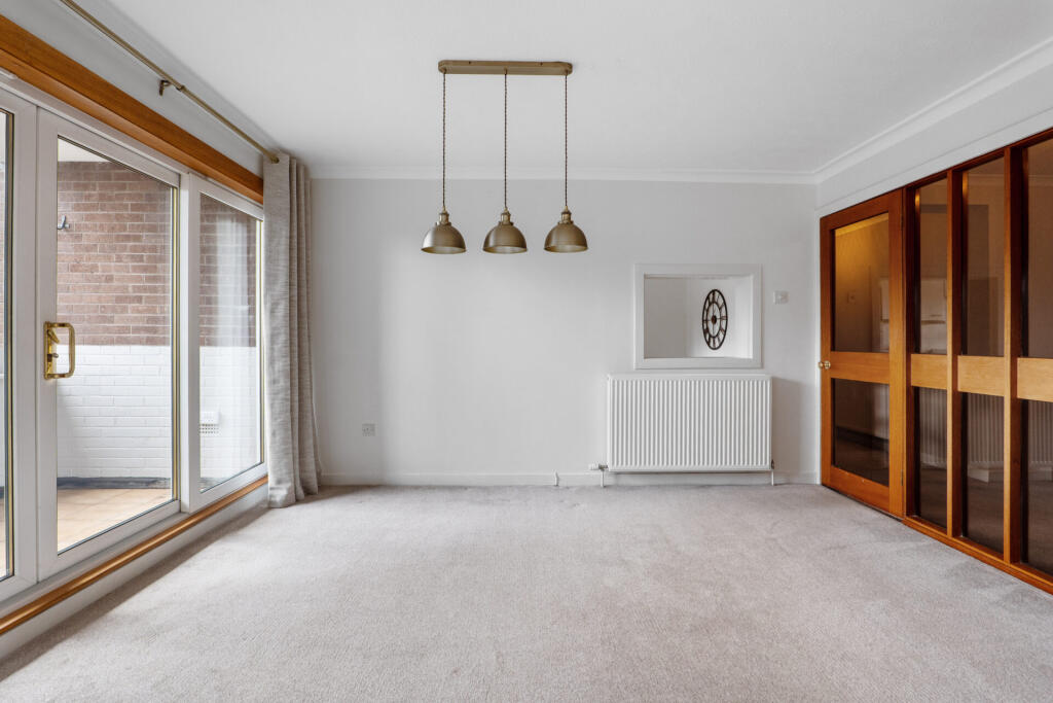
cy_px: 352
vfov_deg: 73.8
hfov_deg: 96.7
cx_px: 526
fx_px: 468
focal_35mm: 16
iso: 640
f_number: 8
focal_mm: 16
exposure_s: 1/80
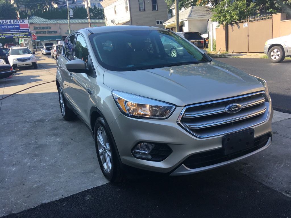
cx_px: 146
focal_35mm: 29
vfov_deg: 48.2
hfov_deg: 61.7
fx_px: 244
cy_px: 109
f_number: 2.2
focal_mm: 4.15
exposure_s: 1/487
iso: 25
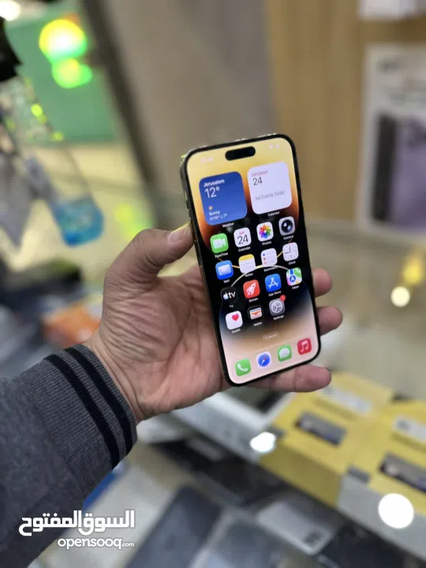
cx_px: 213
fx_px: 394
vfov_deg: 71.6
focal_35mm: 24
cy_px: 284
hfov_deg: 56.8
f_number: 1.78
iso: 160
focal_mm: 6.86
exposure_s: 1/50
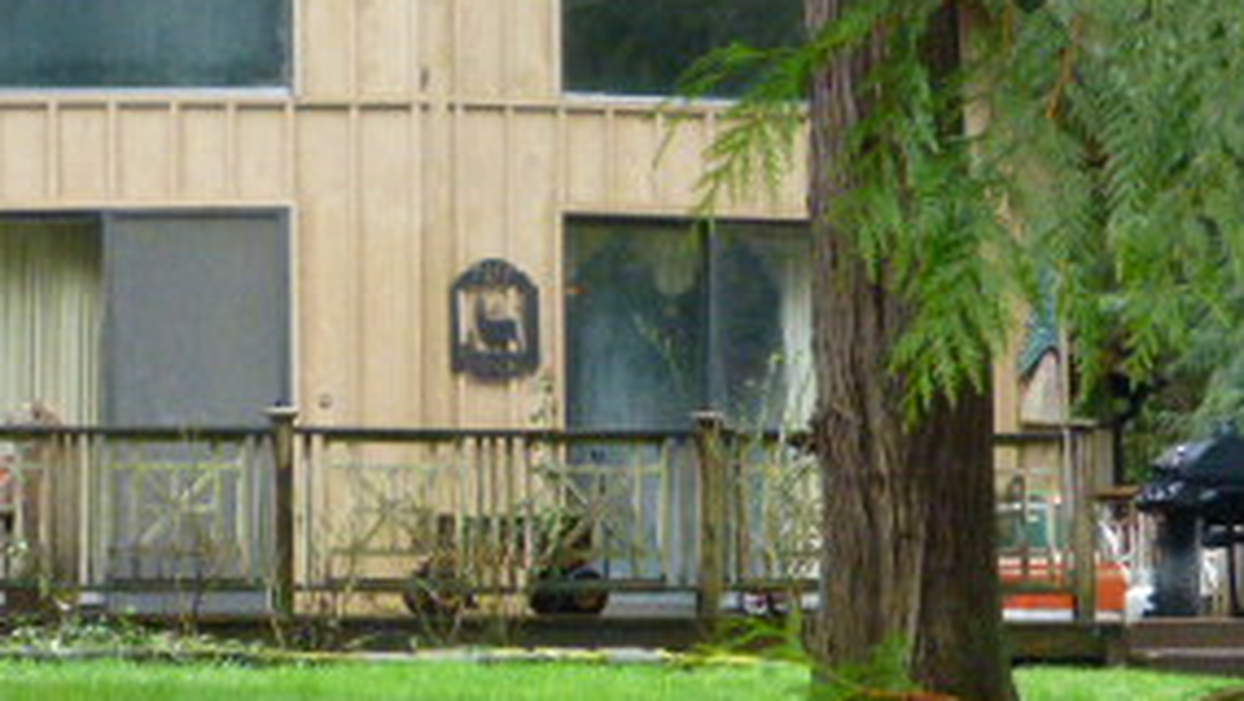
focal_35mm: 336
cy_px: 13
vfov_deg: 3.6
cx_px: 171
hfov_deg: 6.4
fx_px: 11087
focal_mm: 24.4
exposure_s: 1/100
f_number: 5.4
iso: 800
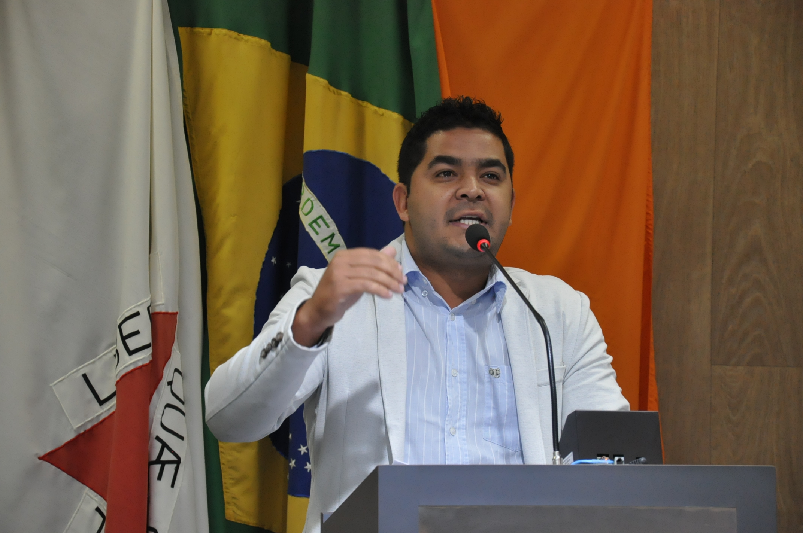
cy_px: 266
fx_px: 2506
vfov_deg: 12.1
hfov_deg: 18.2
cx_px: 402
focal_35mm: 112
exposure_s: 1/125
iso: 2000
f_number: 5.3
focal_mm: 75
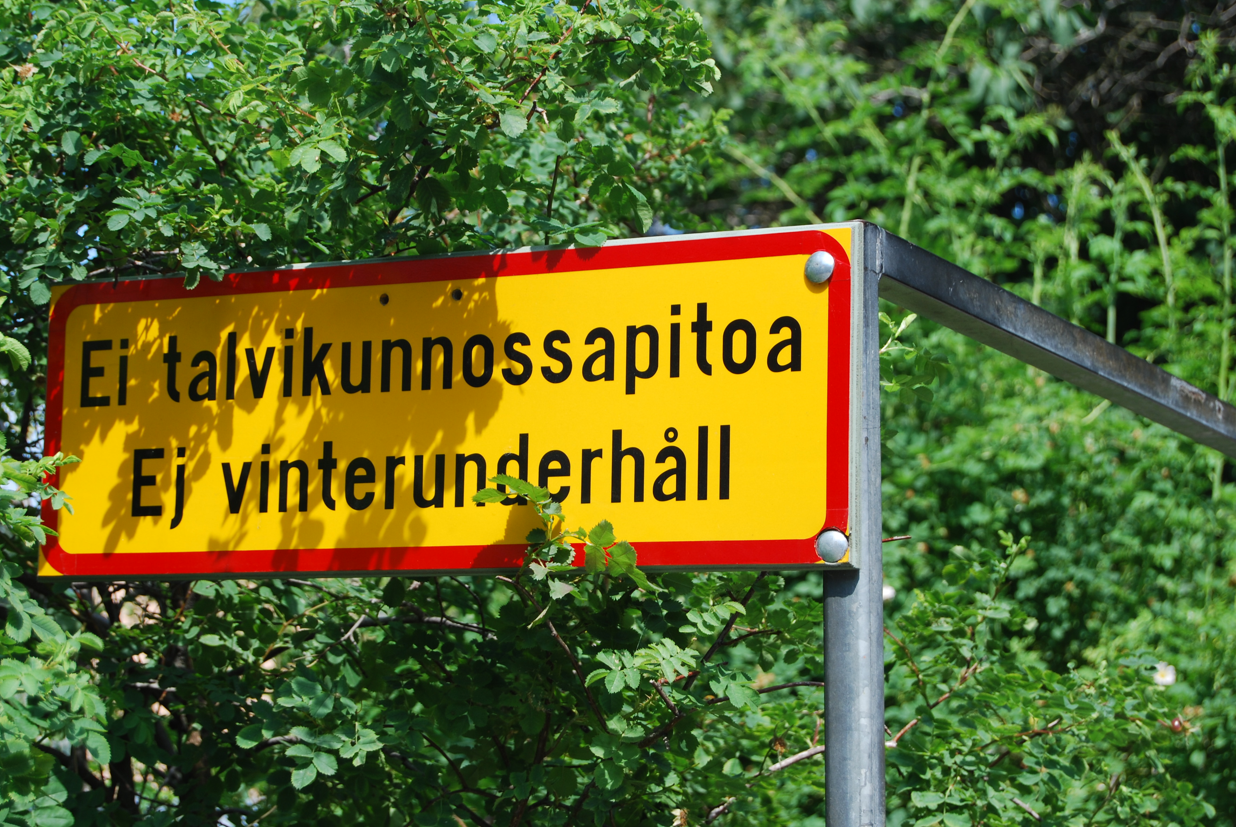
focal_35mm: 91
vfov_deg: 15.1
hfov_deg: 22.5
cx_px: 593
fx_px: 3113
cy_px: 389
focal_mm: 55
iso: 100
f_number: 6.3
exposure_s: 1/160
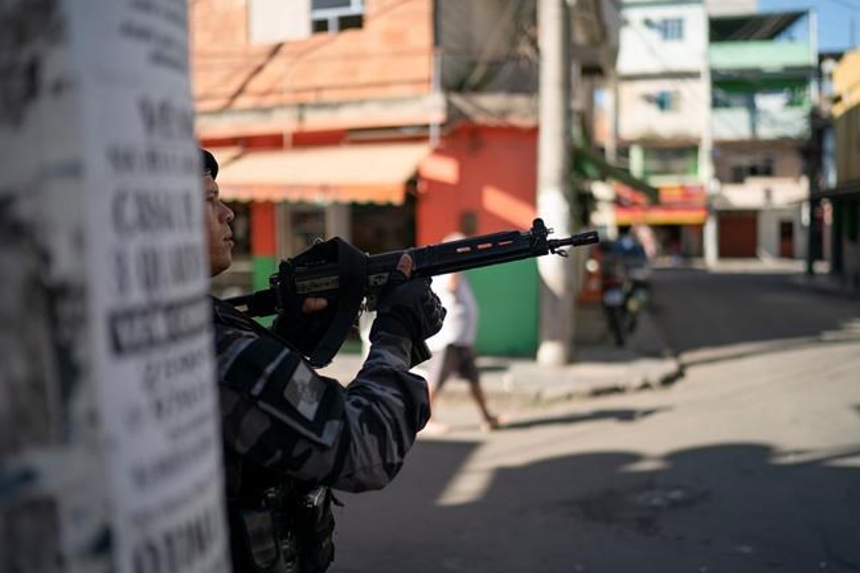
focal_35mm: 35
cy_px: 286
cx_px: 430
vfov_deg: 37.8
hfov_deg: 54.4
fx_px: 836
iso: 80
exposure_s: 1/4000
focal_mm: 35
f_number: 1.4
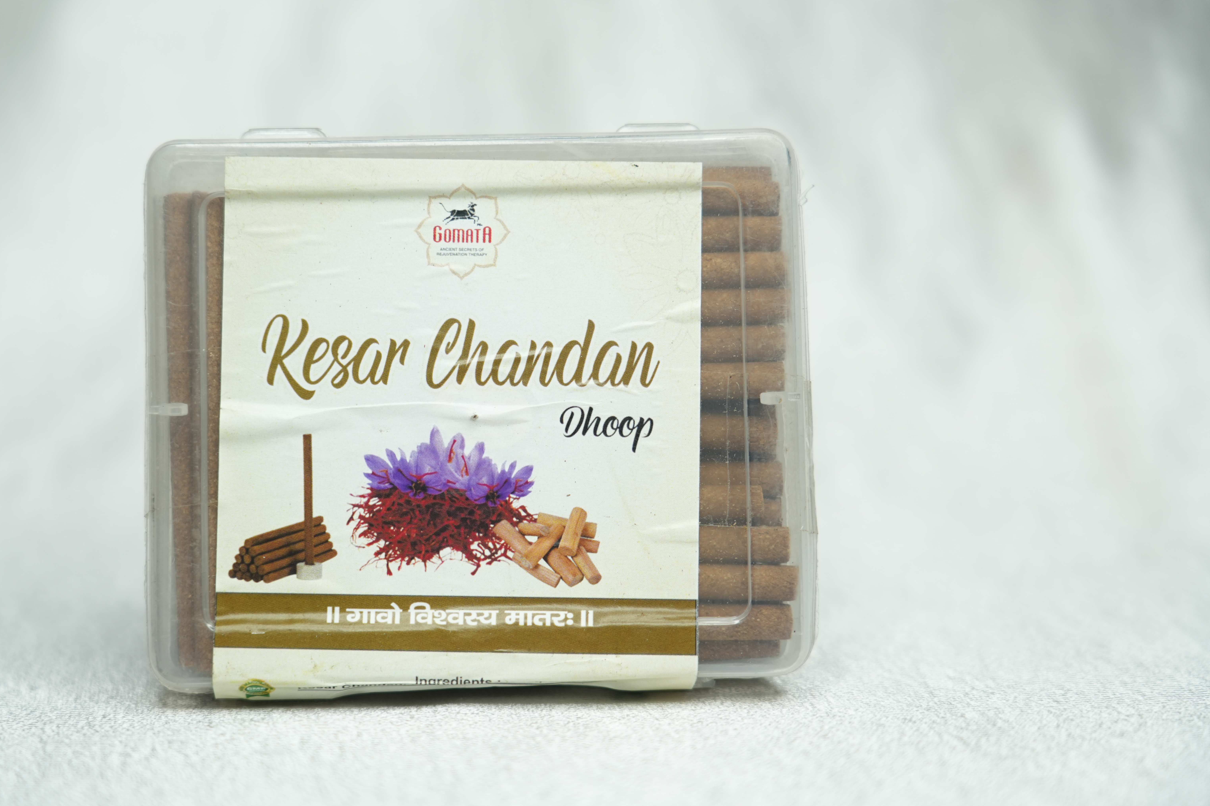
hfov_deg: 23.6
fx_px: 2890
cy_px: 405
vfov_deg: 15.9
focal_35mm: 86
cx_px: 517
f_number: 4
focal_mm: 75
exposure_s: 1/100
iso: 250
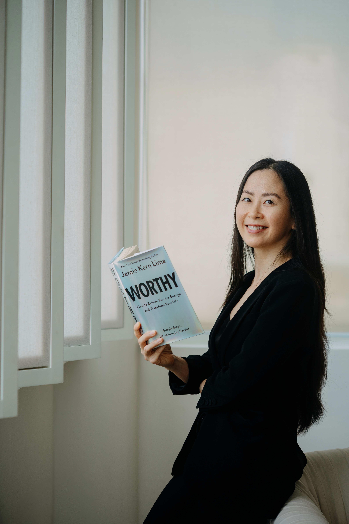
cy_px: 262
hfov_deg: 13.7
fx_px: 1454
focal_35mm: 100
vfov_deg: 20.4
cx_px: 174
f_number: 2.8
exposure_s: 1/320
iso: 160
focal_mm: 100
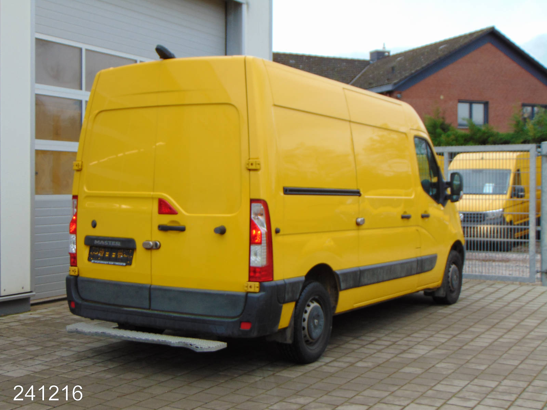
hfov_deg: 38.2
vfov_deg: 29.1
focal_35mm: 50
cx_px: 274
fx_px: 790
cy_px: 205
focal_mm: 9
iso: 80
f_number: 3.5
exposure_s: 1/60
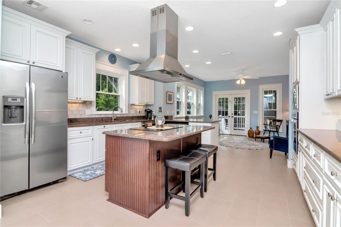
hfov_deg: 95.0
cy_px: 114
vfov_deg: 72.0
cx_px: 170
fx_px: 156
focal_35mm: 16
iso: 1000
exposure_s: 1/200
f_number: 9
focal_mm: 11
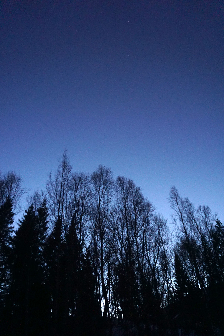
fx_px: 224
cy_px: 168
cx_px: 112
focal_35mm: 24
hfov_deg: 53.1
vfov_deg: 73.7
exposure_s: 1/5
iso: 3200
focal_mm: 16
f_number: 3.5
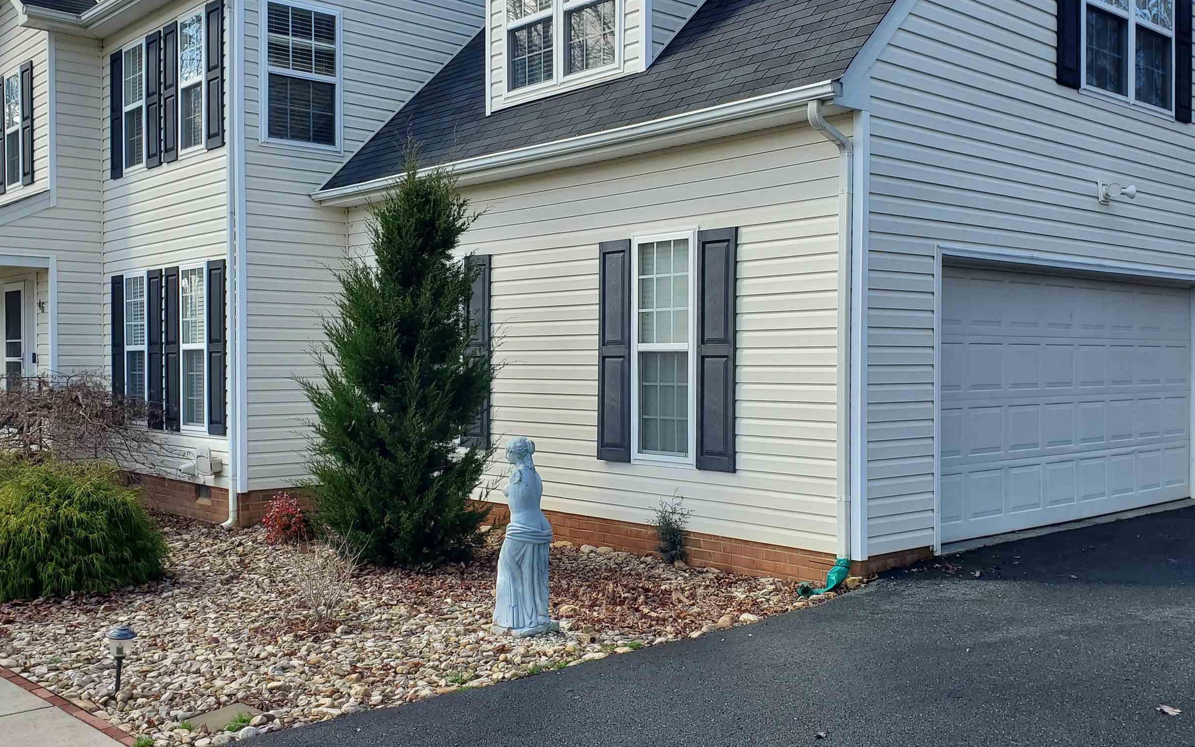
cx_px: 615
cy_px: 359
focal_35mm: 35
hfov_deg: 55.3
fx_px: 1140
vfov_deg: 36.3
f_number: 2.4
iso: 50
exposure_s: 1/495
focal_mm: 4.3
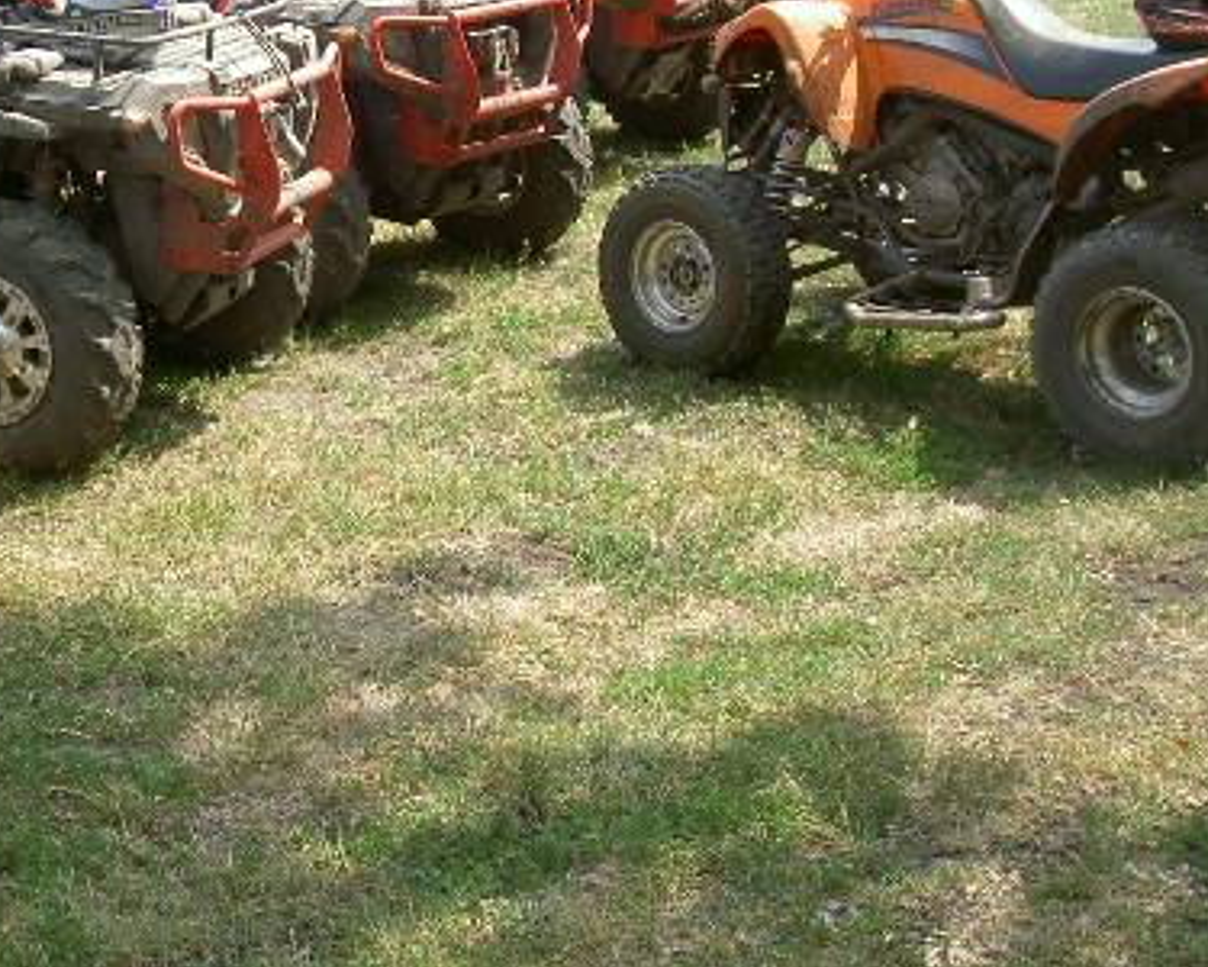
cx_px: 209
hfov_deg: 28.4
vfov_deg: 23.2
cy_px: 222
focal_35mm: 65
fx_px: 2324
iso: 50
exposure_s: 1/125
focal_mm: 8
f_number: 4.7
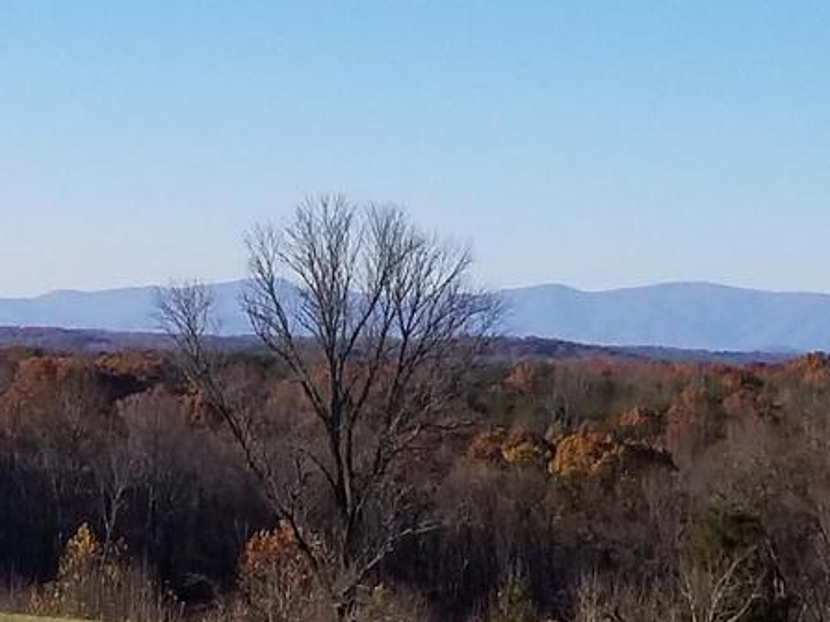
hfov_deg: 40.1
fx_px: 1079
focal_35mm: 45
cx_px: 150
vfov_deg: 32.1
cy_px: 264
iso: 50
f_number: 1.7
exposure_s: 1/2457
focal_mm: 4.25
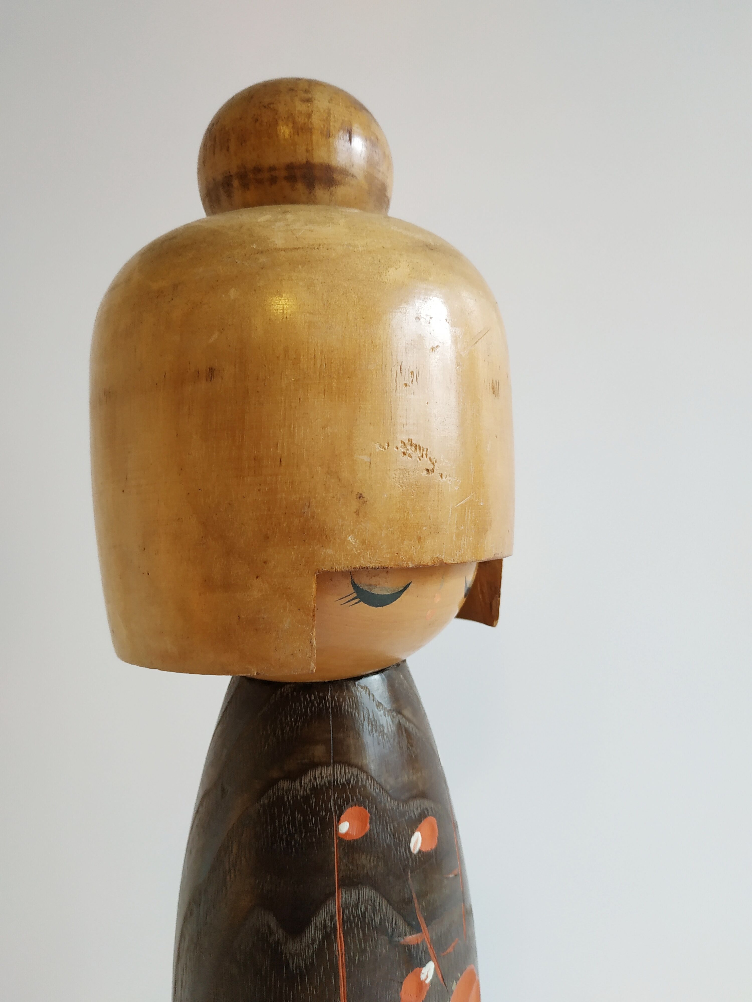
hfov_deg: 56.8
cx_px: 376
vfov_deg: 71.6
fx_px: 695
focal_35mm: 24
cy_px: 501
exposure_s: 1/25
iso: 200
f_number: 1.9
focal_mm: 3.94
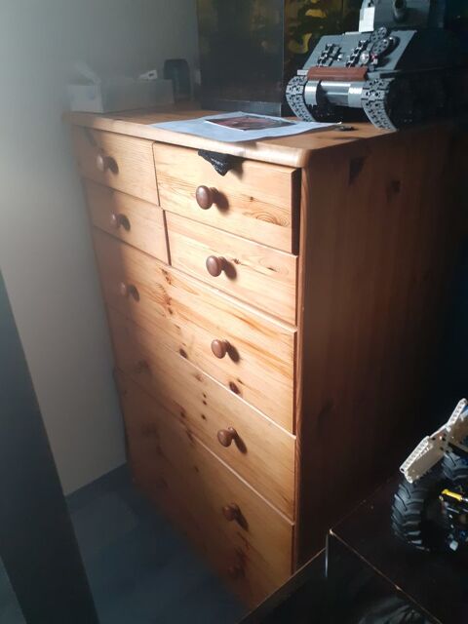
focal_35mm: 27
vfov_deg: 65.3
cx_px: 234
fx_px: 487
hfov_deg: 51.4
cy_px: 312
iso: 200
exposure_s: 1/25
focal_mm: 3.6
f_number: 1.9
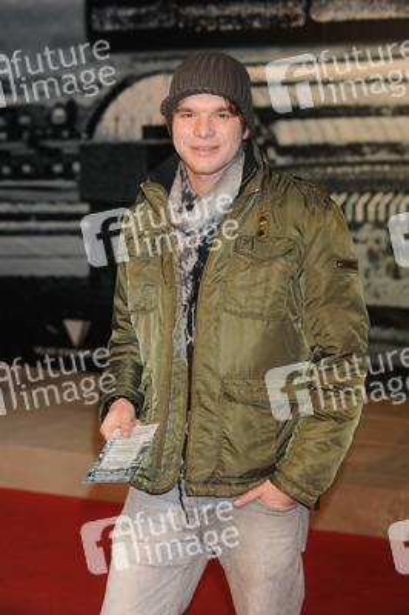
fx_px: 1366
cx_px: 204
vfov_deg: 25.4
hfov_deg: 17.0
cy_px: 308
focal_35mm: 80
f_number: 6.3
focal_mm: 80
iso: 400
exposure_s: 1/160
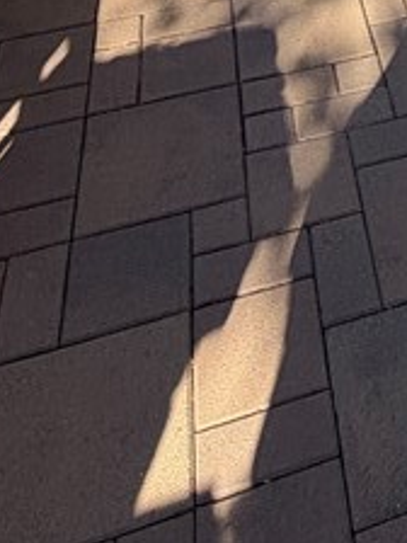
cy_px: -478
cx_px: 552
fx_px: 1003
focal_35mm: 64
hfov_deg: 20.6
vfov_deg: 20.0
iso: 40
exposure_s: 1/742
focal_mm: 2.22
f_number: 2.2
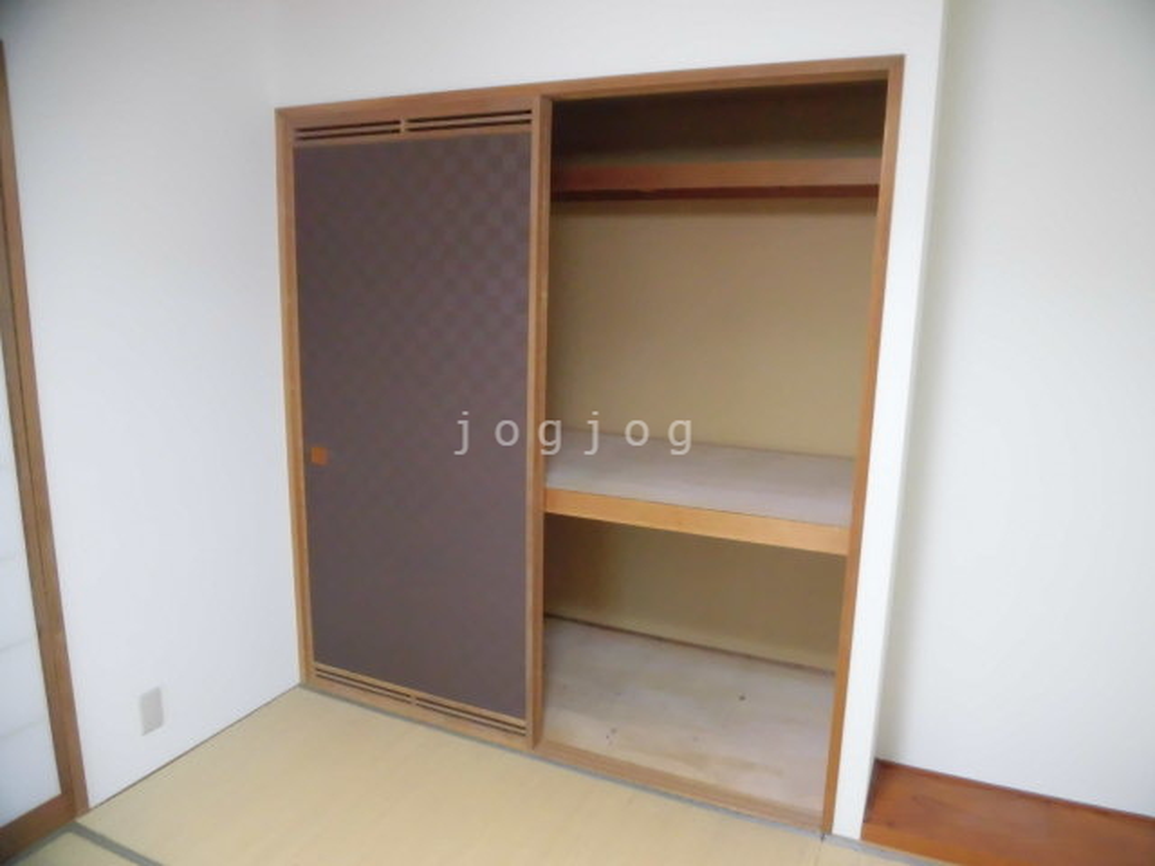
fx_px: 801
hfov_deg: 71.6
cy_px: 433
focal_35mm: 24
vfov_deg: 56.8
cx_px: 578
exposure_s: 1/25
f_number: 3.1
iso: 640
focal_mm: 4.3
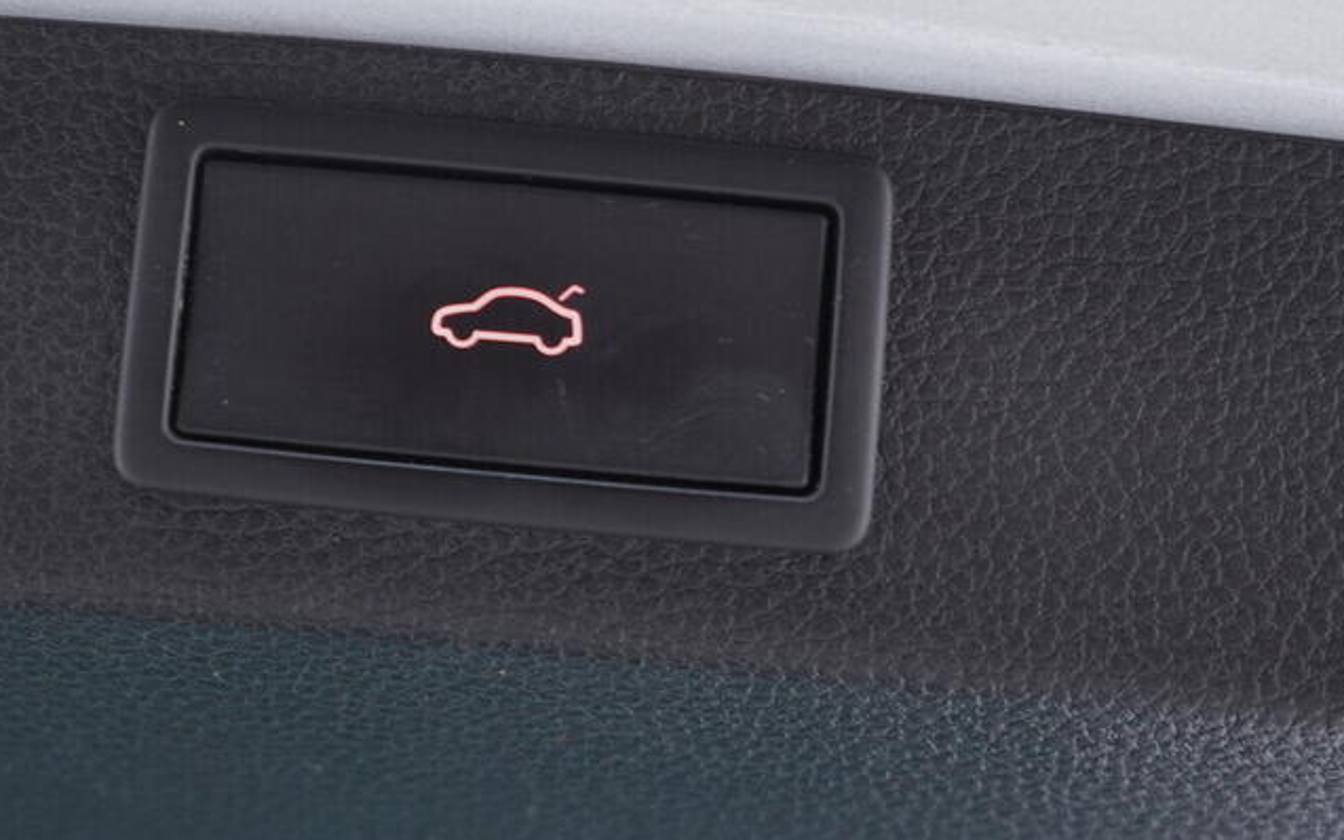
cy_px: 212
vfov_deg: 21.8
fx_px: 2161
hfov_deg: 34.4
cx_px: 515
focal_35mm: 59
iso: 250
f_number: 2.8
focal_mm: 24
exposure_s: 1/40
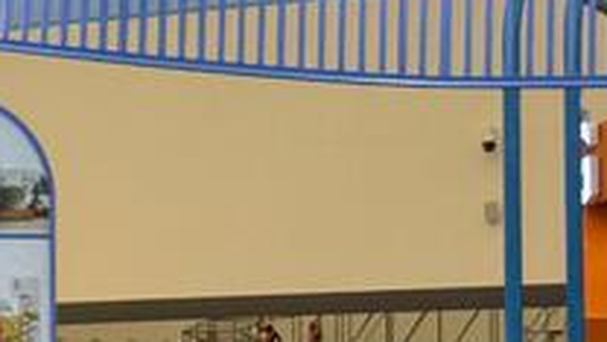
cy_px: 333
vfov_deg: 6.0
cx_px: -242
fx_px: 3235
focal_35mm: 201
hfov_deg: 10.4
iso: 64
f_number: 1.78
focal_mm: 6.76
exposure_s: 1/100
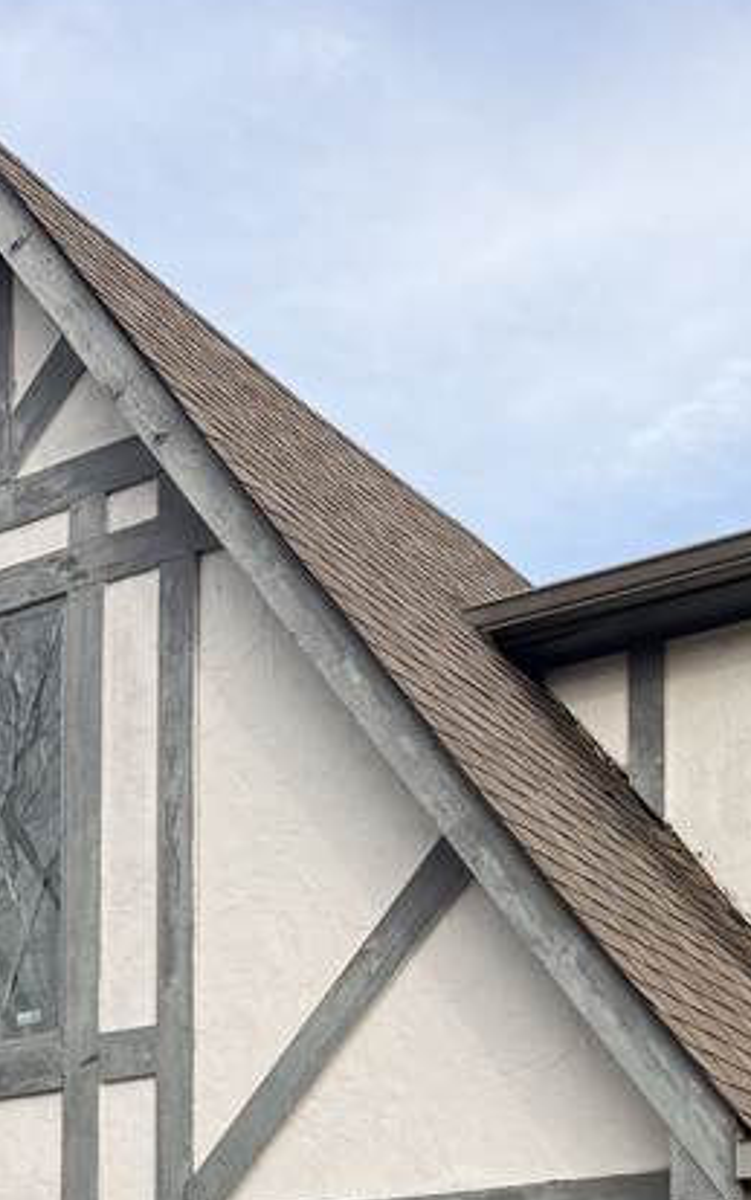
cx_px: 554
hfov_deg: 21.8
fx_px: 1931
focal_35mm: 59
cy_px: 1351
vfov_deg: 30.5
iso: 80
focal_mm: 6.76
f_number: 1.78
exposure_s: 1/1585
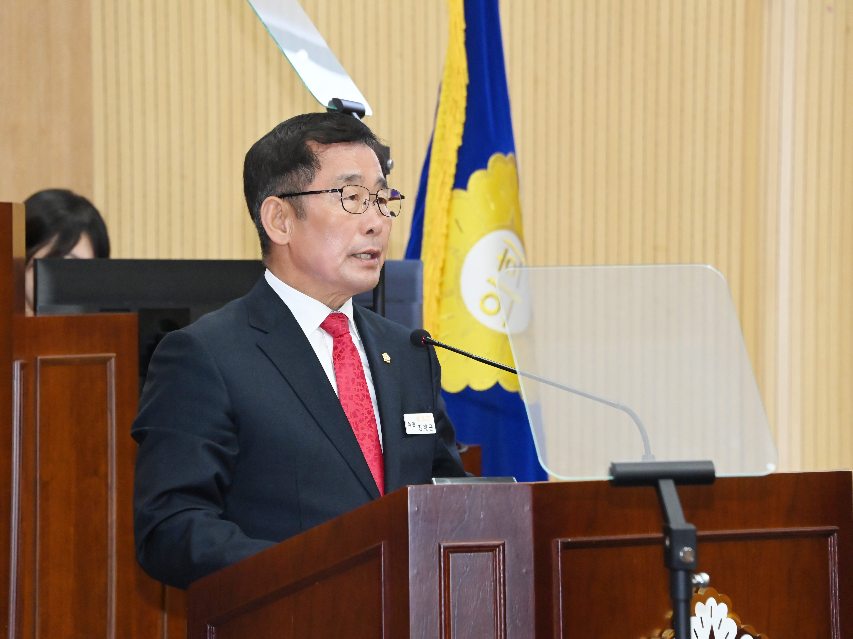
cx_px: 424
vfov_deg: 7.2
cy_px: 319
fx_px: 5076
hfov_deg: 9.6
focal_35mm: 206
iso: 8000
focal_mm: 190
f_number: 7.1
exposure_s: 1/200
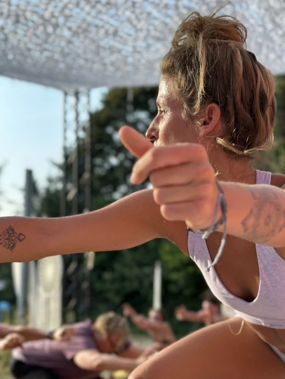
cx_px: 161
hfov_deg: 20.7
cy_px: 231
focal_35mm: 71
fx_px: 779
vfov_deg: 27.3
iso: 80
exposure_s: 1/1453
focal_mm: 6.86
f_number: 1.78
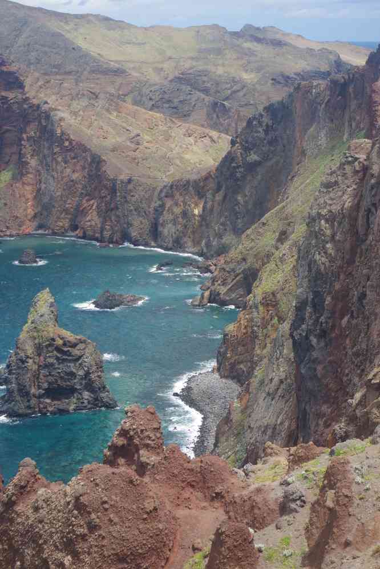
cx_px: 190
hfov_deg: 16.6
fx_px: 1306
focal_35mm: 82
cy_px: 284
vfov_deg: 24.6
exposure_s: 1/100
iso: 200
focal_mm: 55
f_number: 9
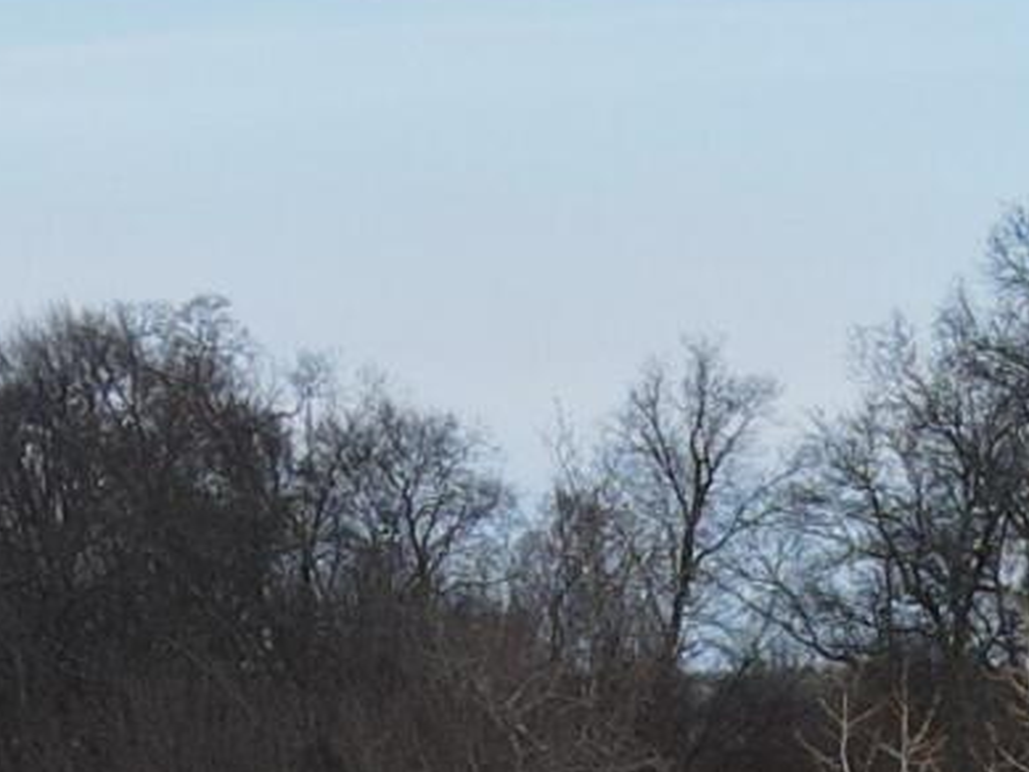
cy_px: 1962
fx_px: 5501
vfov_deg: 7.4
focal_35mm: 185
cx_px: 1471
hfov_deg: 10.4
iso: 100
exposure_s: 1/800
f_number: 2.8
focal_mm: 4.5
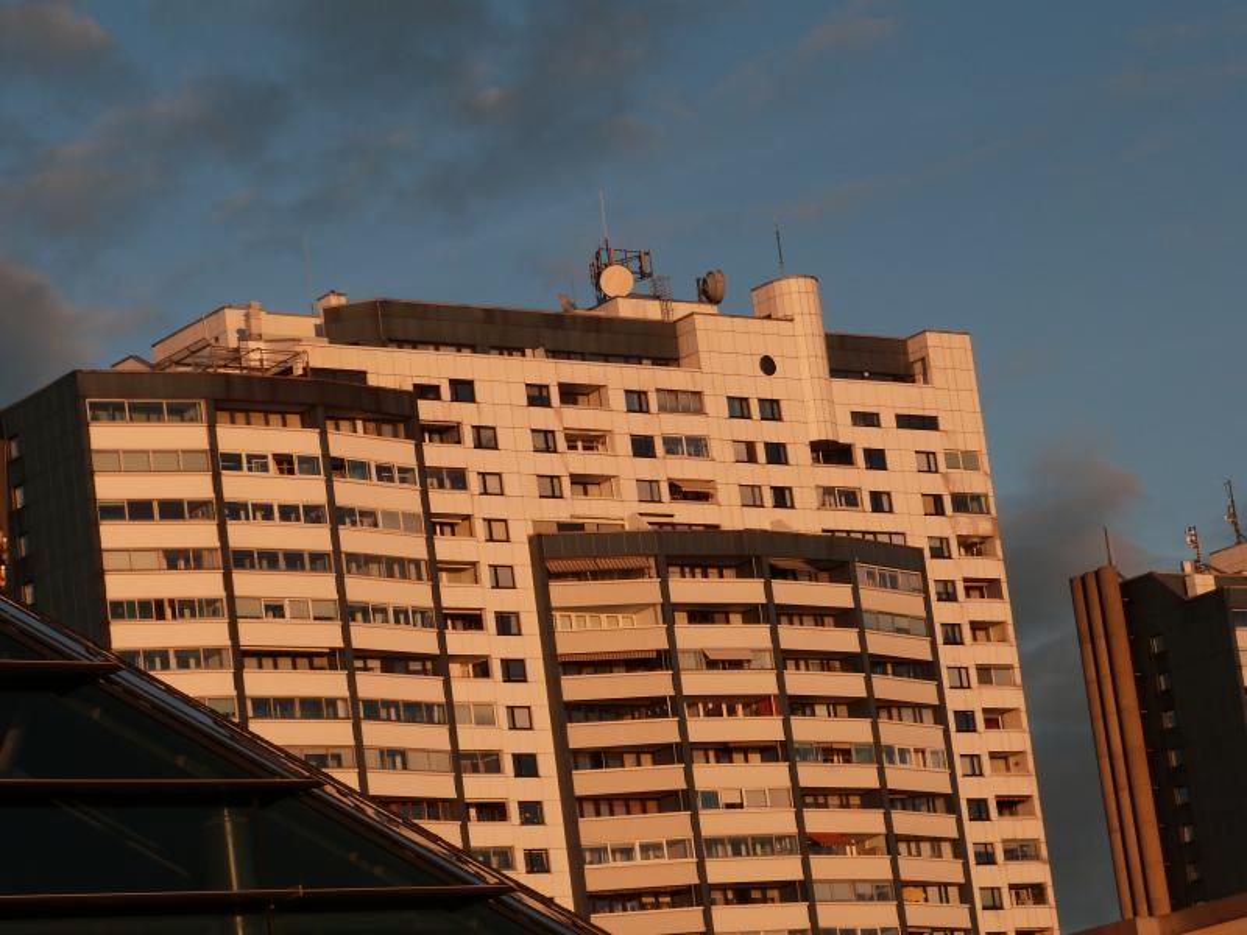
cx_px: 624
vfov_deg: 12.3
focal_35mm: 120
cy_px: 468
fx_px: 4323
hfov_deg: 16.4
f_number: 5.6
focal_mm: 21.6
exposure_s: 1/400
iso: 100
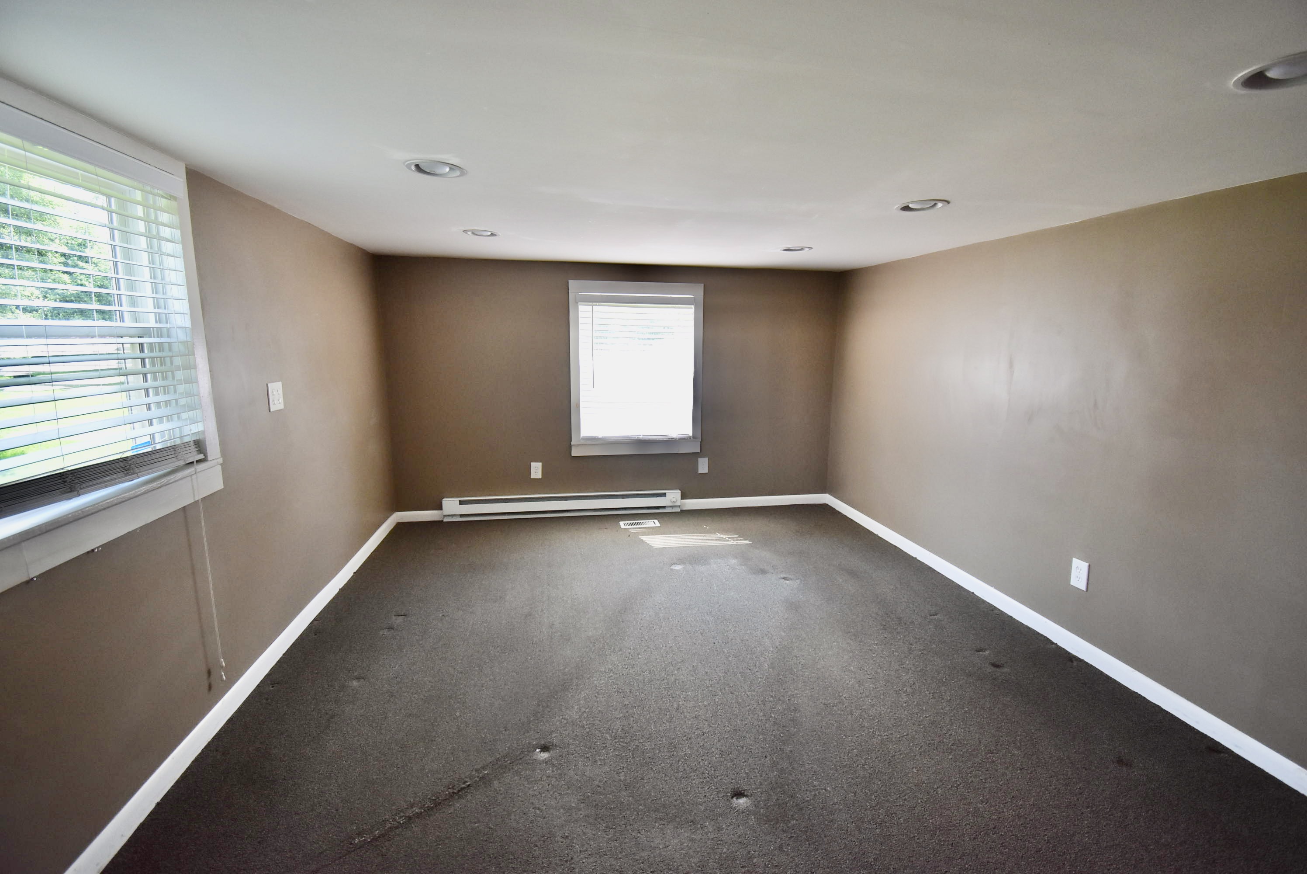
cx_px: 654
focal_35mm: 15
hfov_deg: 100.3
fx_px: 545
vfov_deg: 77.4
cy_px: 437
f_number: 4.5
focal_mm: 10
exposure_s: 1/160
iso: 800
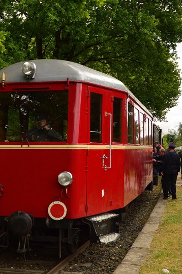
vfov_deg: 28.8
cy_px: 157
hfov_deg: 19.2
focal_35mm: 70
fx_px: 533
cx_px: 33
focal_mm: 21
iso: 400
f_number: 9
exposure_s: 1/500
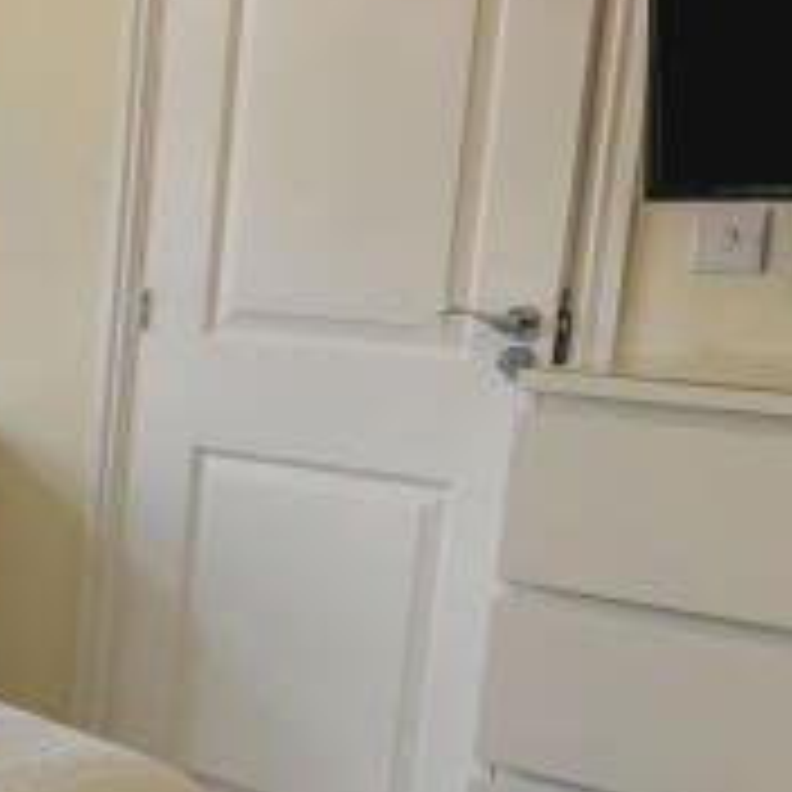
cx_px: -500
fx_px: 1916
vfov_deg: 23.2
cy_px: 565
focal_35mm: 74
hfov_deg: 19.4
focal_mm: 10
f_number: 4
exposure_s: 1/160
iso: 320
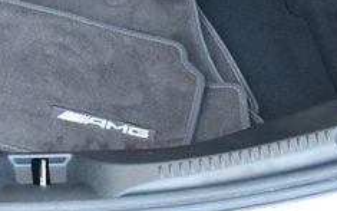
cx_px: 11
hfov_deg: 20.2
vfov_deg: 12.9
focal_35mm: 100
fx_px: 919
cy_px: -22
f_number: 3.5
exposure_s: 1/125
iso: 900
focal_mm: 18
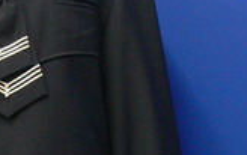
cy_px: 178
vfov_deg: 11.4
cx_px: 7
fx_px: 762
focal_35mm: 113
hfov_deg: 18.0
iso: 200
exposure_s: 1/10
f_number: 2.8
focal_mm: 7.5
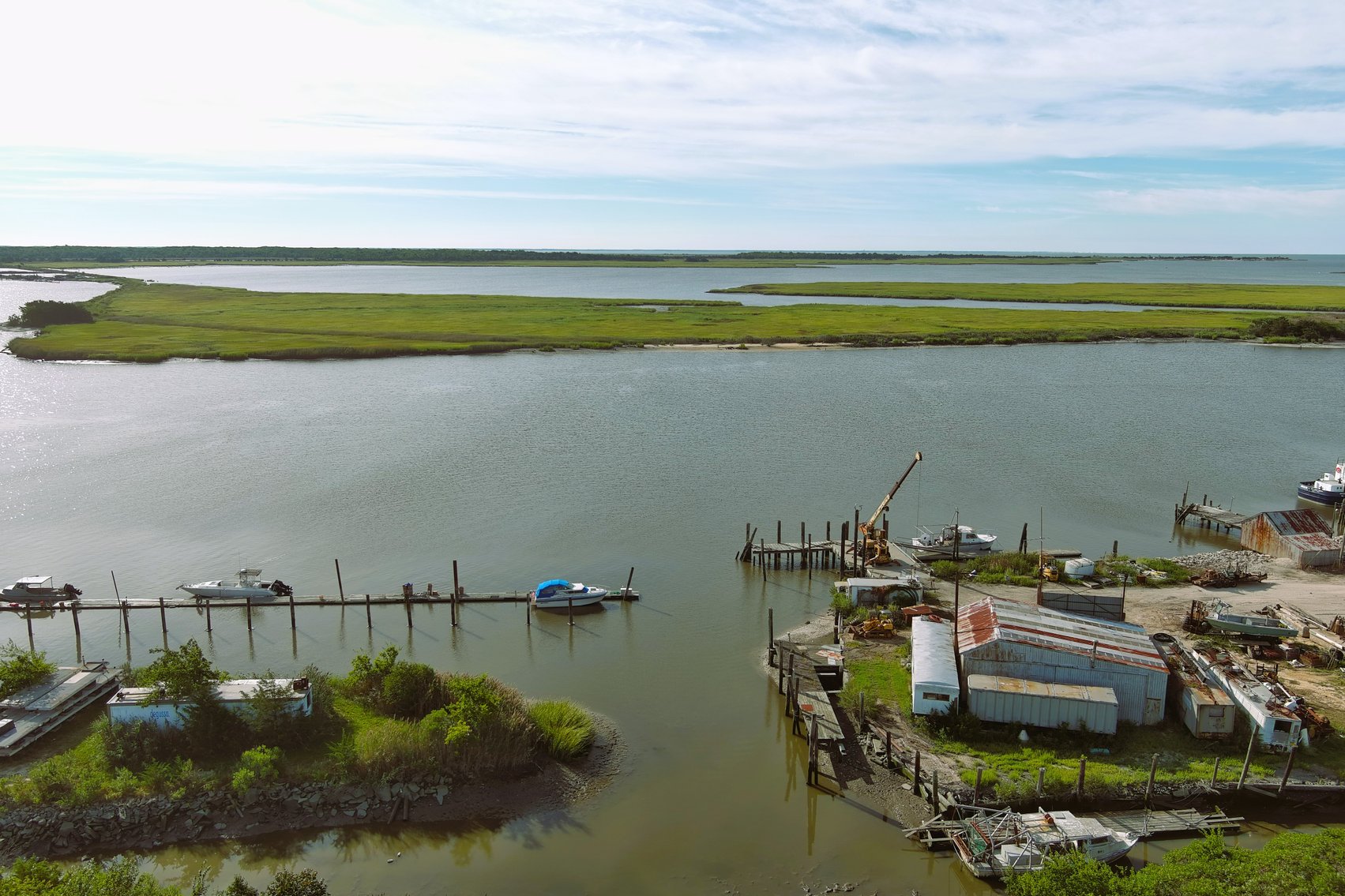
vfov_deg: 45.0
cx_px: 672
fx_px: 1083
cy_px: 448
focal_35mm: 29
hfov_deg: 63.7
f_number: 2.8
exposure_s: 1/1600
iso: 100
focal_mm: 10.57
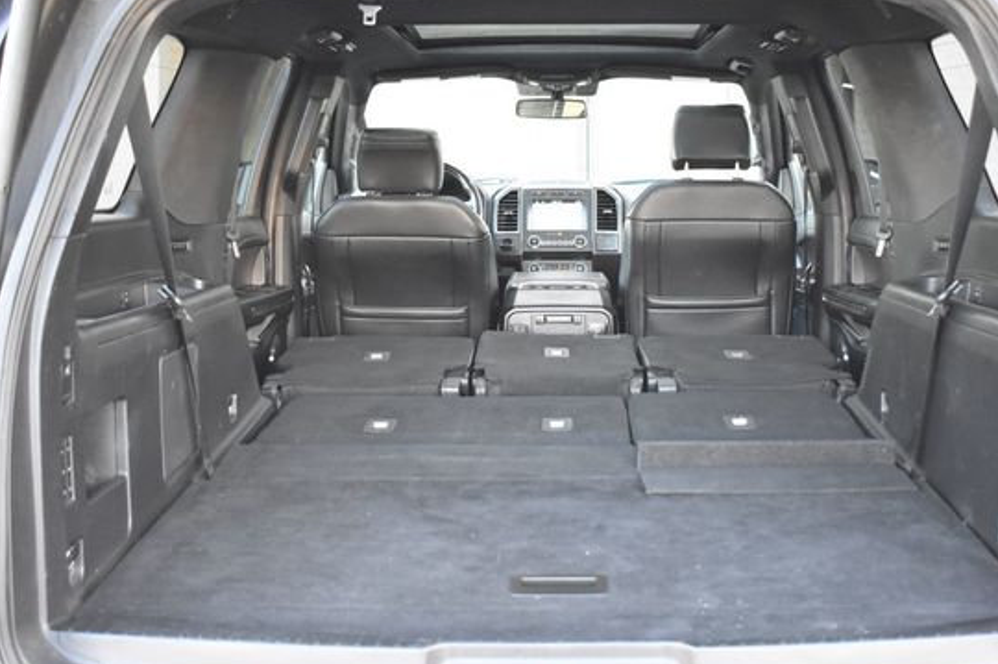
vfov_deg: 26.1
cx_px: 556
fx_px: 1429
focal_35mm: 52
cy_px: 344
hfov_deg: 38.4
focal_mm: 29
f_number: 4.2
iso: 3200
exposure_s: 1/125
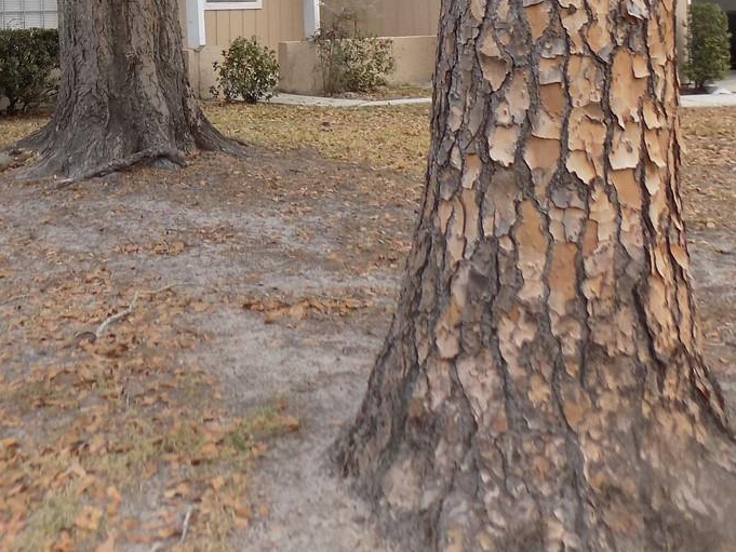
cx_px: 143
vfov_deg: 25.1
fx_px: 1148
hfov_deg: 34.4
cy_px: -58
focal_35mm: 54
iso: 80
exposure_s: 1/320
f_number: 3.1
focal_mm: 4
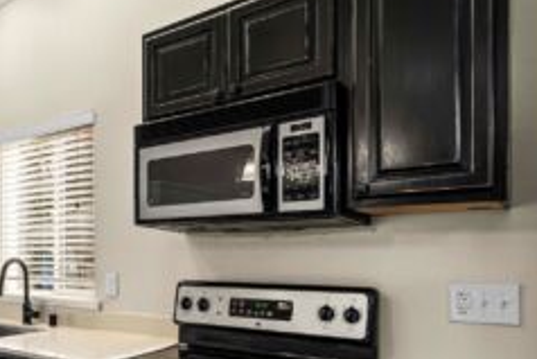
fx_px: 478
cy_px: 265
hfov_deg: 53.7
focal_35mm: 32
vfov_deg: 40.1
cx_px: 88
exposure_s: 1/8
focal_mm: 19
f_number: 7.1
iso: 1000
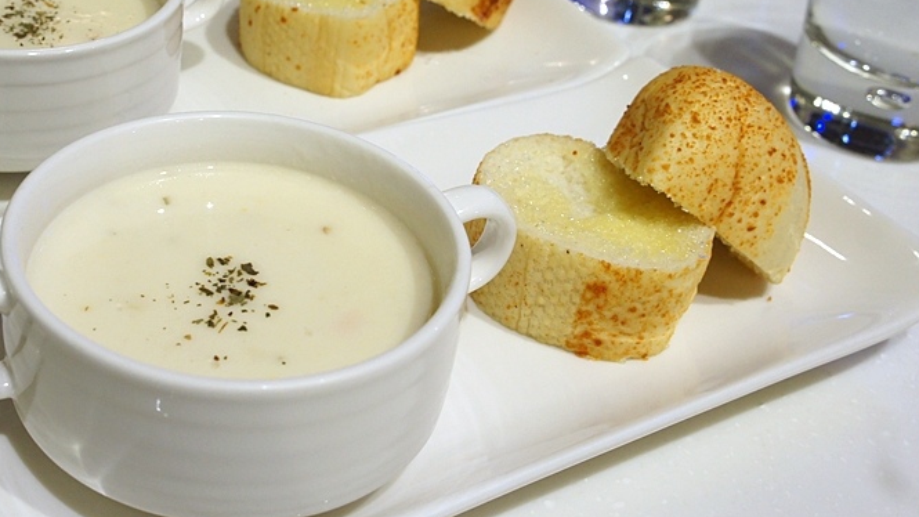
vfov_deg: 23.4
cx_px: 322
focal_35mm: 51
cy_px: 186
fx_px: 1243
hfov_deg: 40.2
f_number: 6.3
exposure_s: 1/40
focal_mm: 24
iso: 640
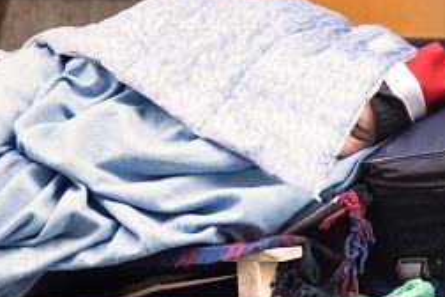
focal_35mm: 575
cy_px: 136
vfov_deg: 2.4
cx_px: 157
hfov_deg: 3.6
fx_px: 7107
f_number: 4.8
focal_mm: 190
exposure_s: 1/125
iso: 800
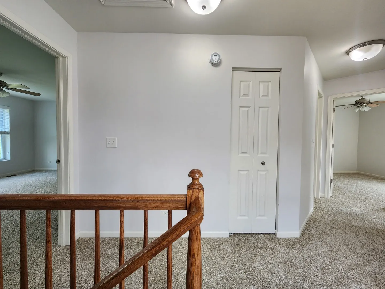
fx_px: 145
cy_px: 144
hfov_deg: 106.2
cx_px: 192
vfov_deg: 89.9
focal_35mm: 13
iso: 100
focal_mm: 2.2
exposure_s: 1/60
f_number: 2.2
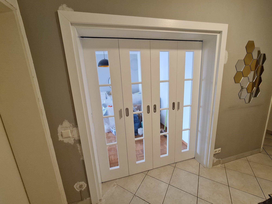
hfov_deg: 106.2
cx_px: 136
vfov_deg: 89.9
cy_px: 102
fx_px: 102
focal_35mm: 13
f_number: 2.2
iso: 320
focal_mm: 2.2
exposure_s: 1/33
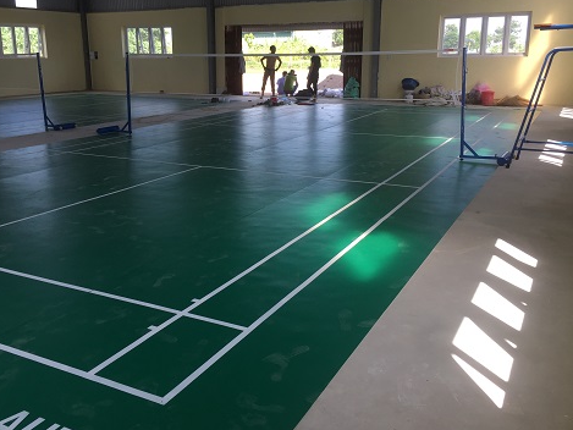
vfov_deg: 41.8
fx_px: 563
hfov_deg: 53.9
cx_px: 264
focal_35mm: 34
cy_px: 195
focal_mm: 4.15
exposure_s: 1/250
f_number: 2.2
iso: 32
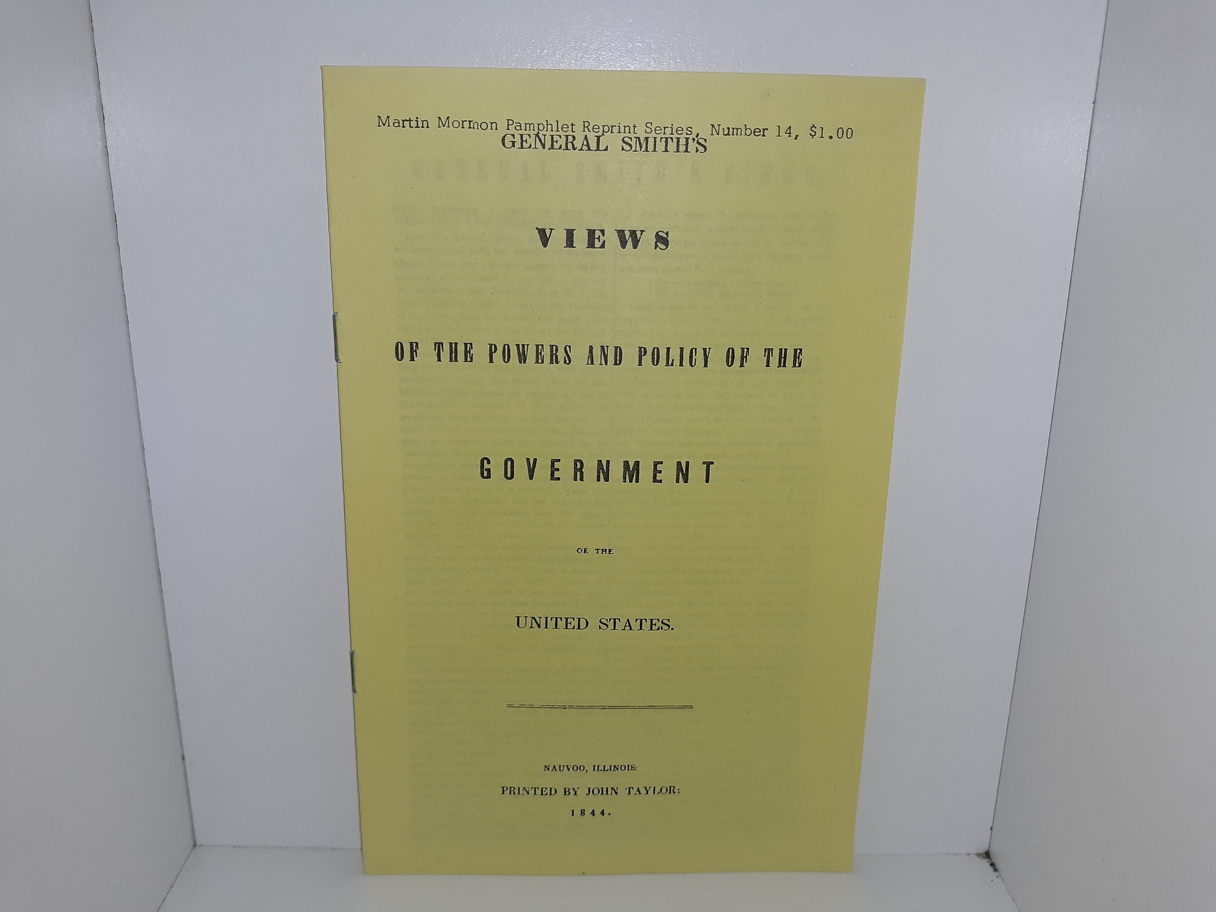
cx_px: 608
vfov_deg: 49.7
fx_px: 984
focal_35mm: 28
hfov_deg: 63.4
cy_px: 456
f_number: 1.7
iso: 40
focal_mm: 3.7
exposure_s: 1/349
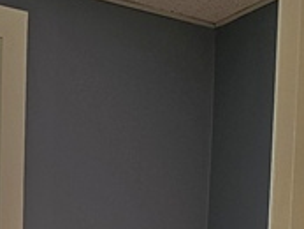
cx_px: -28
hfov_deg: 14.2
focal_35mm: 136
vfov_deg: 9.2
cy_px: 627
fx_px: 1195
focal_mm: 6.3
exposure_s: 1/120
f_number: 1.7
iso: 40
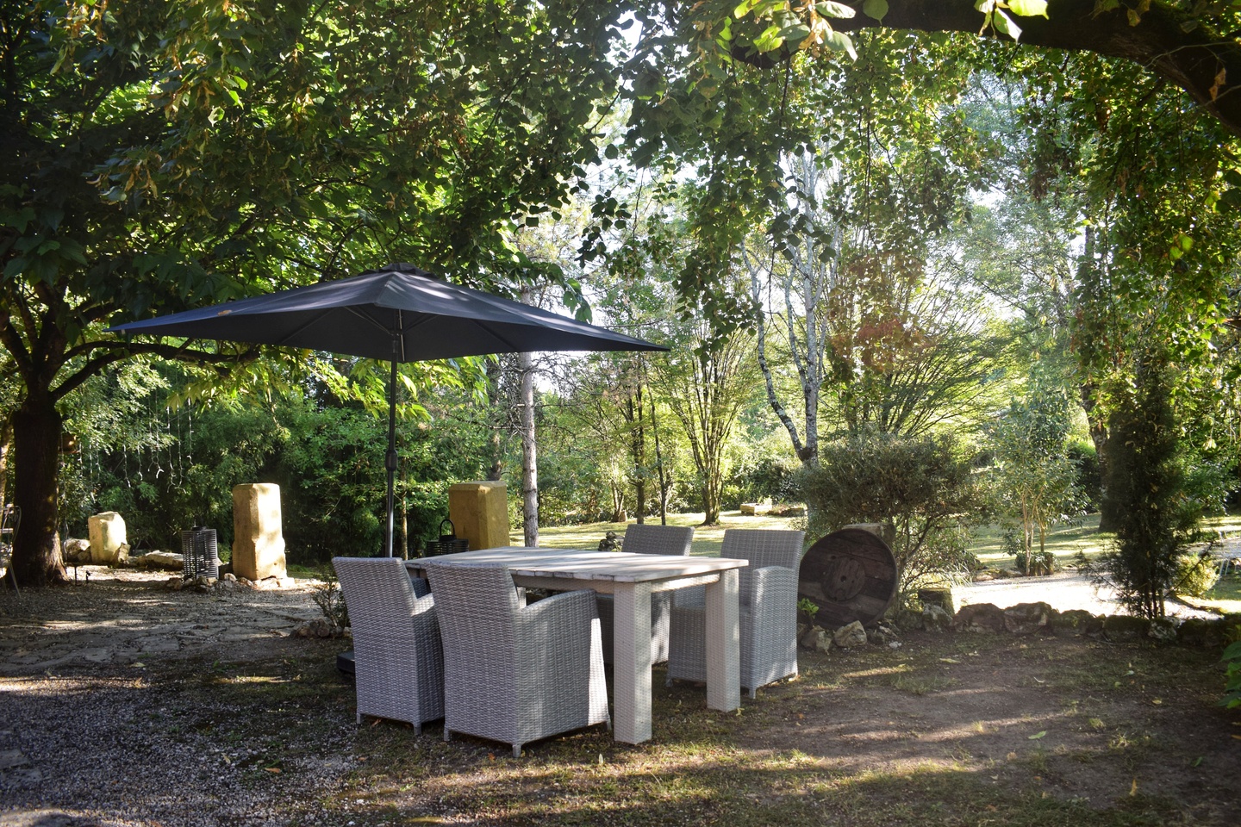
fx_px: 1034
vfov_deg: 43.6
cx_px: 620
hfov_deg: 61.9
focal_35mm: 30
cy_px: 414
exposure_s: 1/125
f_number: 5.6
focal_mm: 20
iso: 400
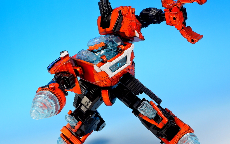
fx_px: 401
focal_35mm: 64
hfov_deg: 32.0
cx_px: 115
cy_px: 77
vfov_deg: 20.3
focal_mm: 12.8
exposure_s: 1/4
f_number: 6.5
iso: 80
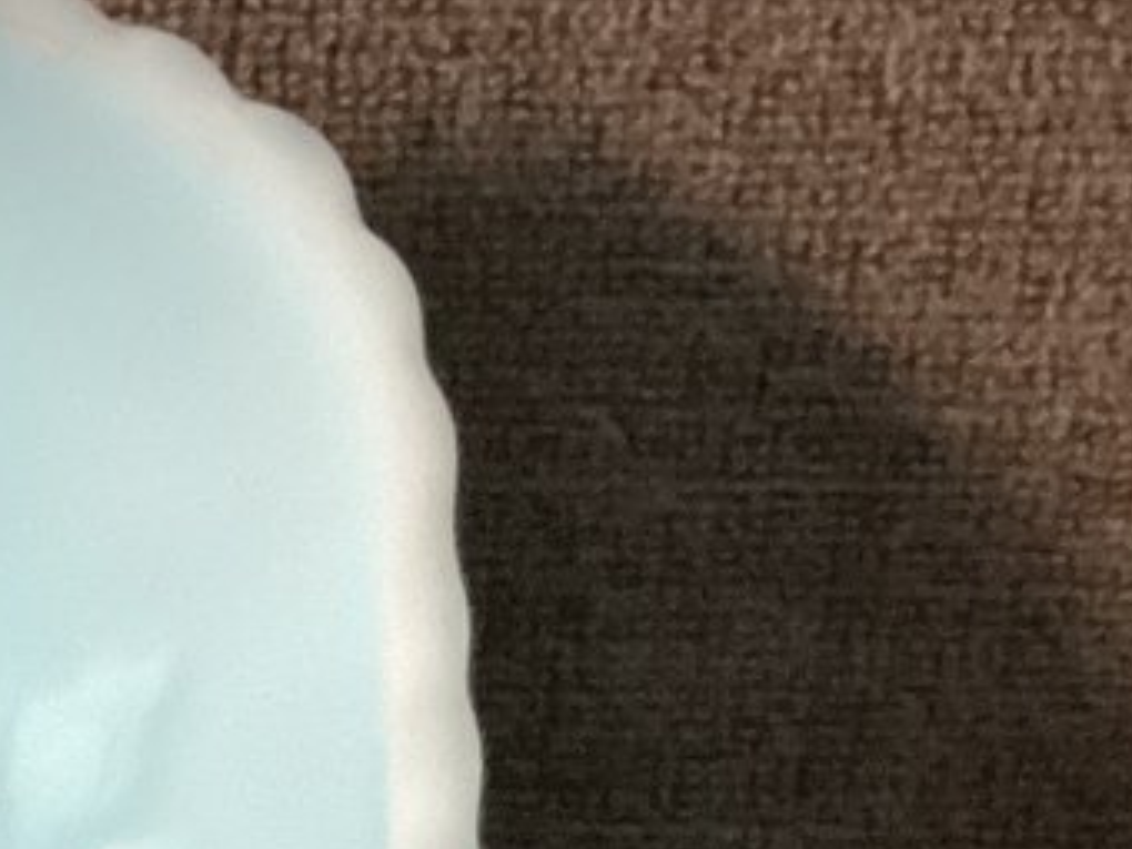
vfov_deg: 10.2
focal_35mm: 138
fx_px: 4513
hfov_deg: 13.2
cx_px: -774
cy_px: 1503
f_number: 2.4
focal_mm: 3.3
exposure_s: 1/60
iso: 200
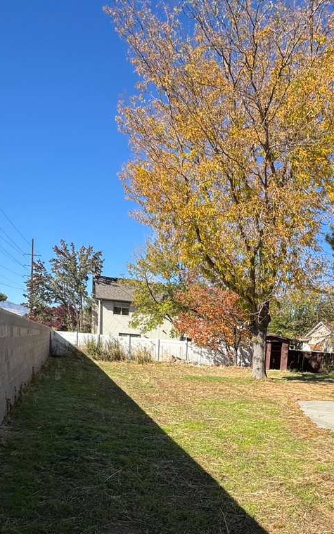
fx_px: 437
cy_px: 405
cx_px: 240
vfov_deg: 59.3
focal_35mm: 30
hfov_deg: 40.9
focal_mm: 2.22
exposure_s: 1/1346
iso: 50
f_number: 2.2
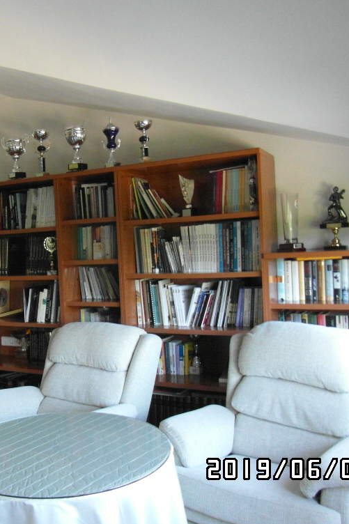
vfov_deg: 55.8
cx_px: 66
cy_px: 261
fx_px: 495
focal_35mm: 34
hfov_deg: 37.4
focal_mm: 4
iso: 480
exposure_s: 1/30
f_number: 3.2
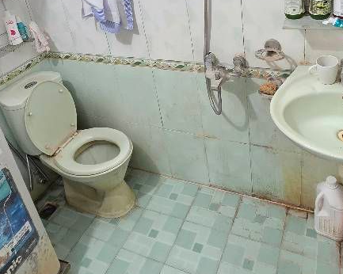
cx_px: 171
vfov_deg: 45.8
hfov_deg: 58.8
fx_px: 304
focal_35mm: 30
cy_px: 52
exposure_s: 1/50.3
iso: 400
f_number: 1.9
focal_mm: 2.2
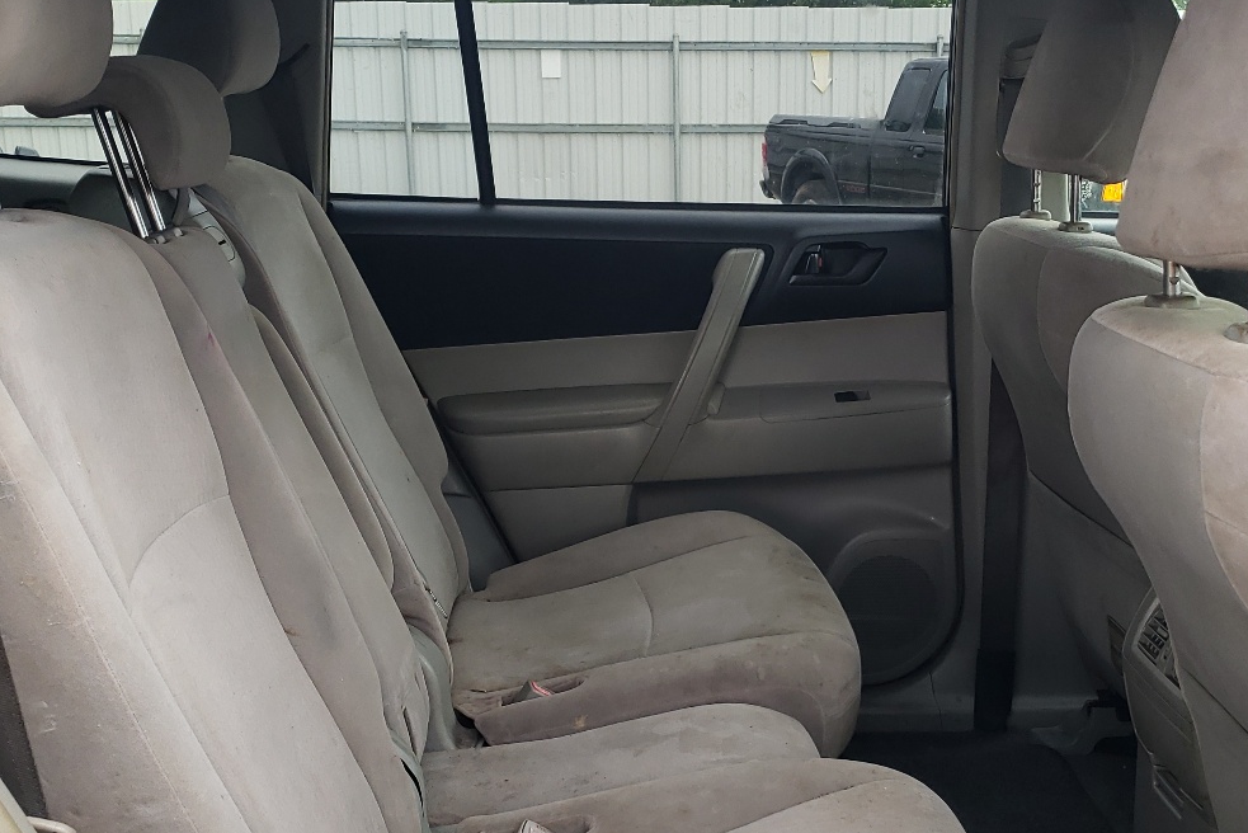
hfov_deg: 44.5
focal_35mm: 44
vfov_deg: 30.4
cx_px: 630
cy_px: 527
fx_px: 1526
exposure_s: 1/120
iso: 58
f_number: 1.5
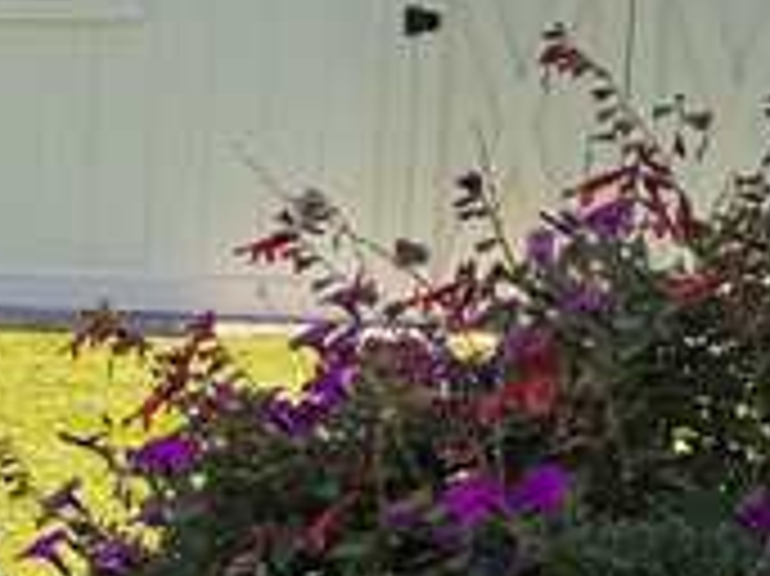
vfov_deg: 10.3
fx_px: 3201
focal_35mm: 144
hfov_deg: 11.9
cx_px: -865
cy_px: 310
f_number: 1.78
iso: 80
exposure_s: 1/888
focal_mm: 6.76
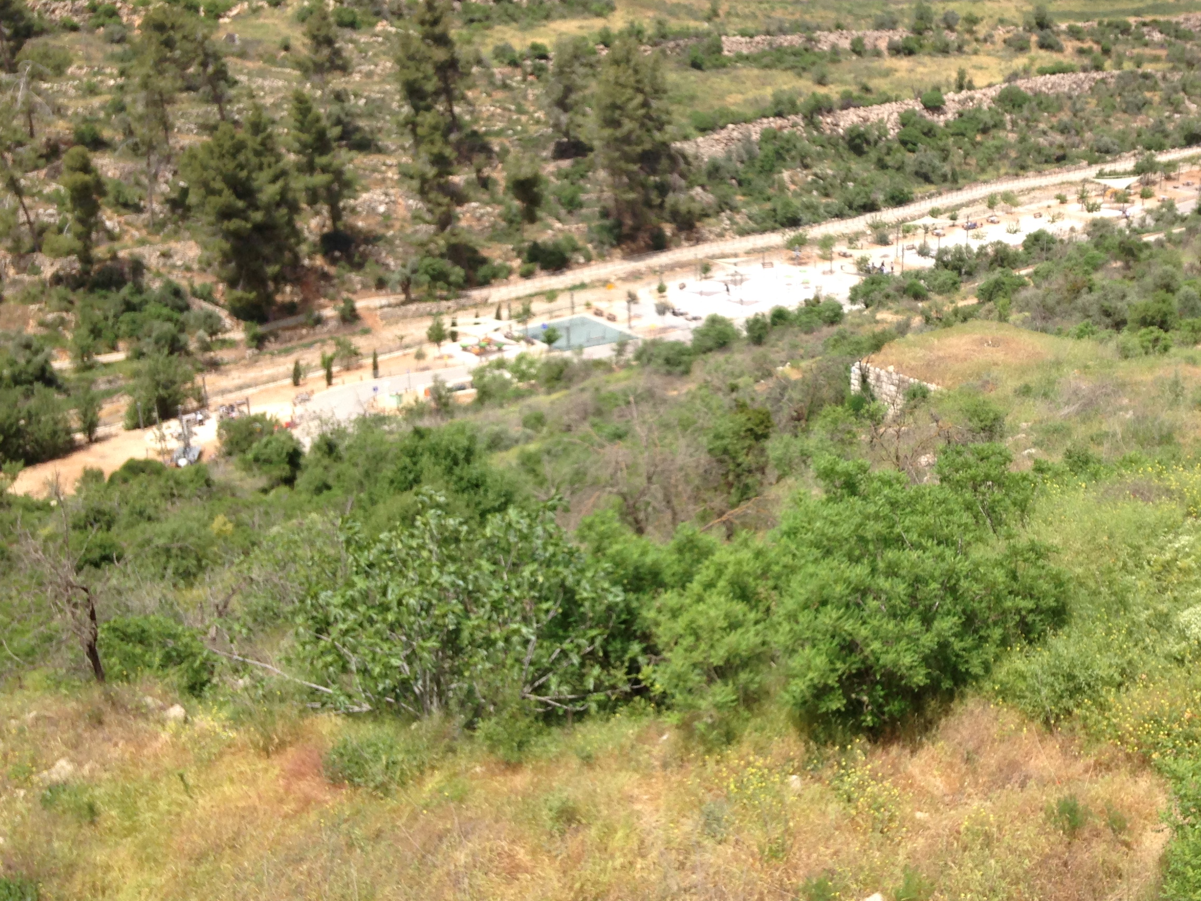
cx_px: 845
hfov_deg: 39.7
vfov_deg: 30.9
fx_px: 1631
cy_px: 411
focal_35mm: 47
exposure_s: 1/1466
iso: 50
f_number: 2.4
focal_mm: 4.12
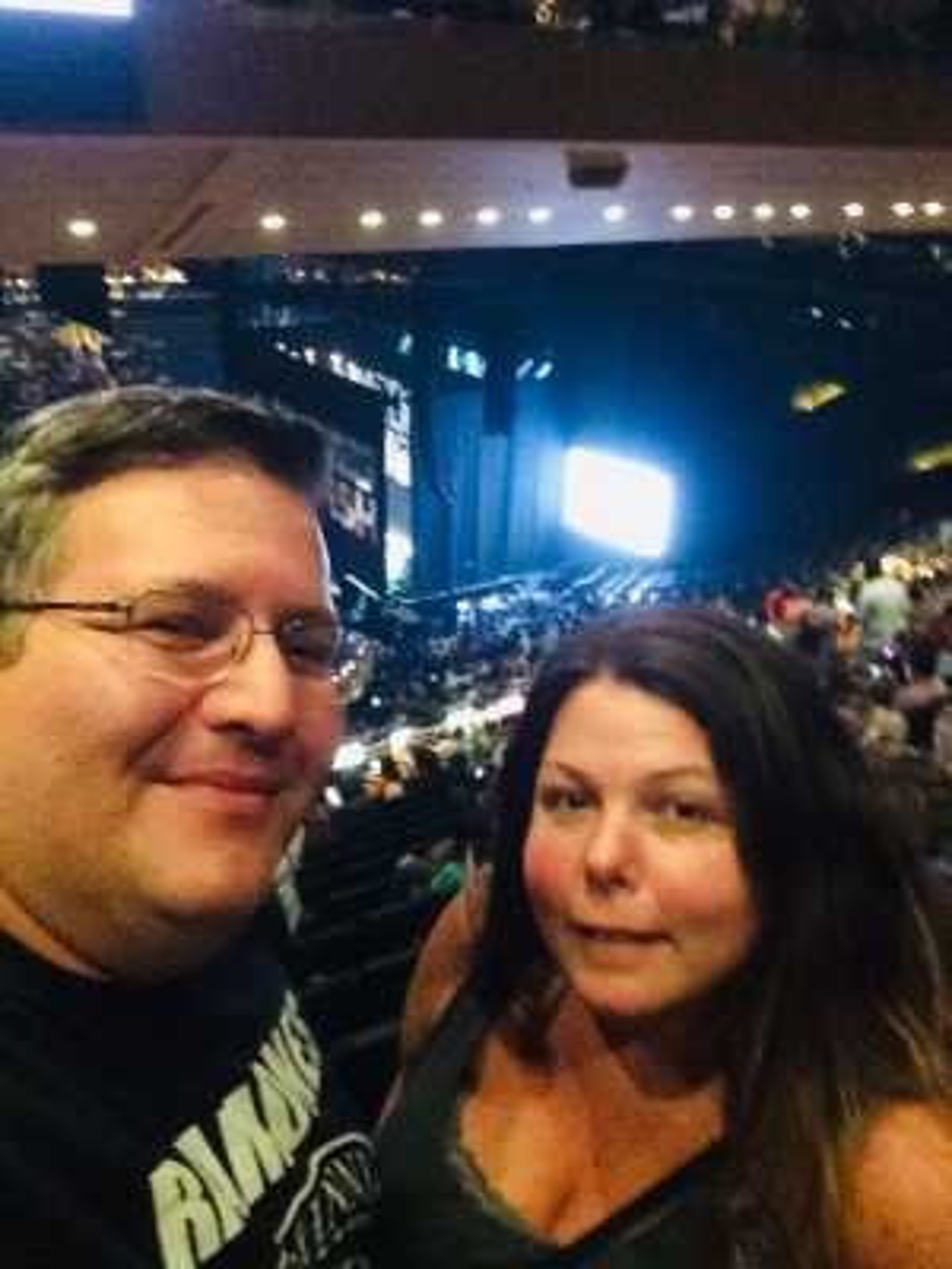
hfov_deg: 45.4
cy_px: 634
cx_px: 476
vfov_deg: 58.4
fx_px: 1137
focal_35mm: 31
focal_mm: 2.15
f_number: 2.4
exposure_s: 1/15
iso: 1250
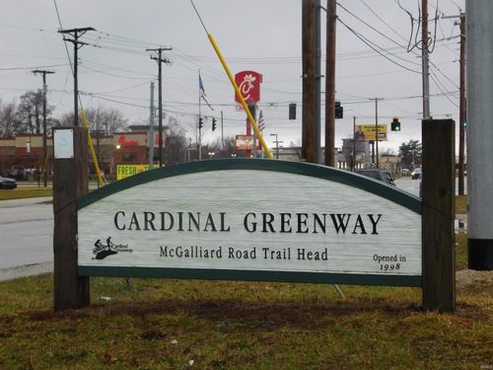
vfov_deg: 22.3
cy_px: 185
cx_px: 246
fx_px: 940
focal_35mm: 66
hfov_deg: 29.4
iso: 125
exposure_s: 1/125
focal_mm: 11.7
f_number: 4.2
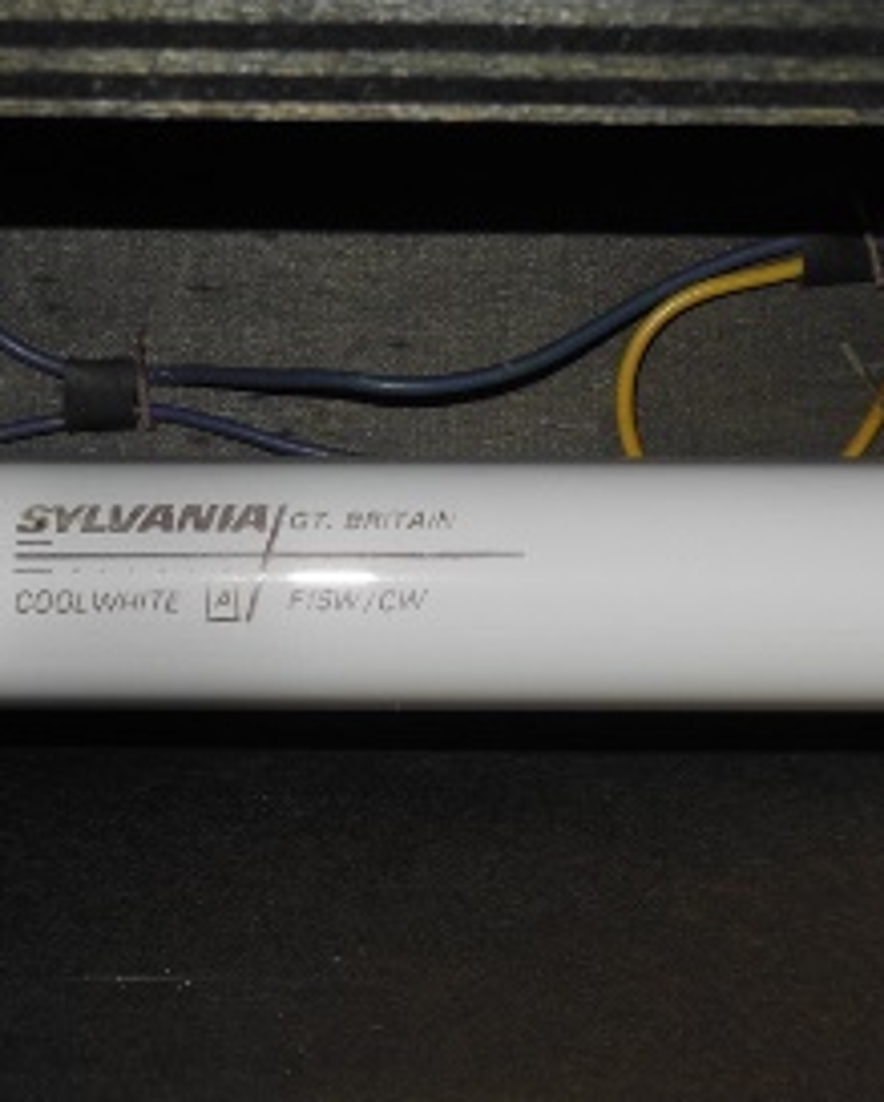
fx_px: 2612
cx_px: 537
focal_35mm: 80
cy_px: 561
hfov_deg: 19.2
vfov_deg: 23.8
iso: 125
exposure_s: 1/60
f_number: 7.9
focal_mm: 8.9
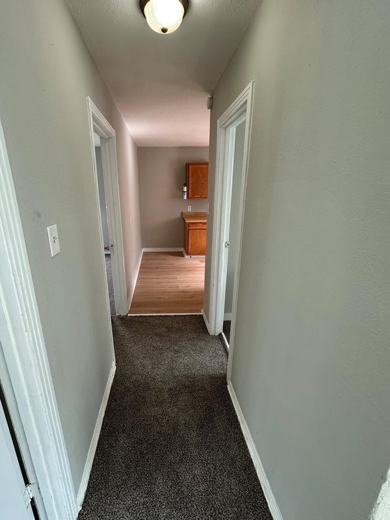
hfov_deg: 77.8
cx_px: 171
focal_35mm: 16
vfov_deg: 94.5
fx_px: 240
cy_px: 260
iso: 200
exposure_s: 1/120
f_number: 2.2
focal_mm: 2.22
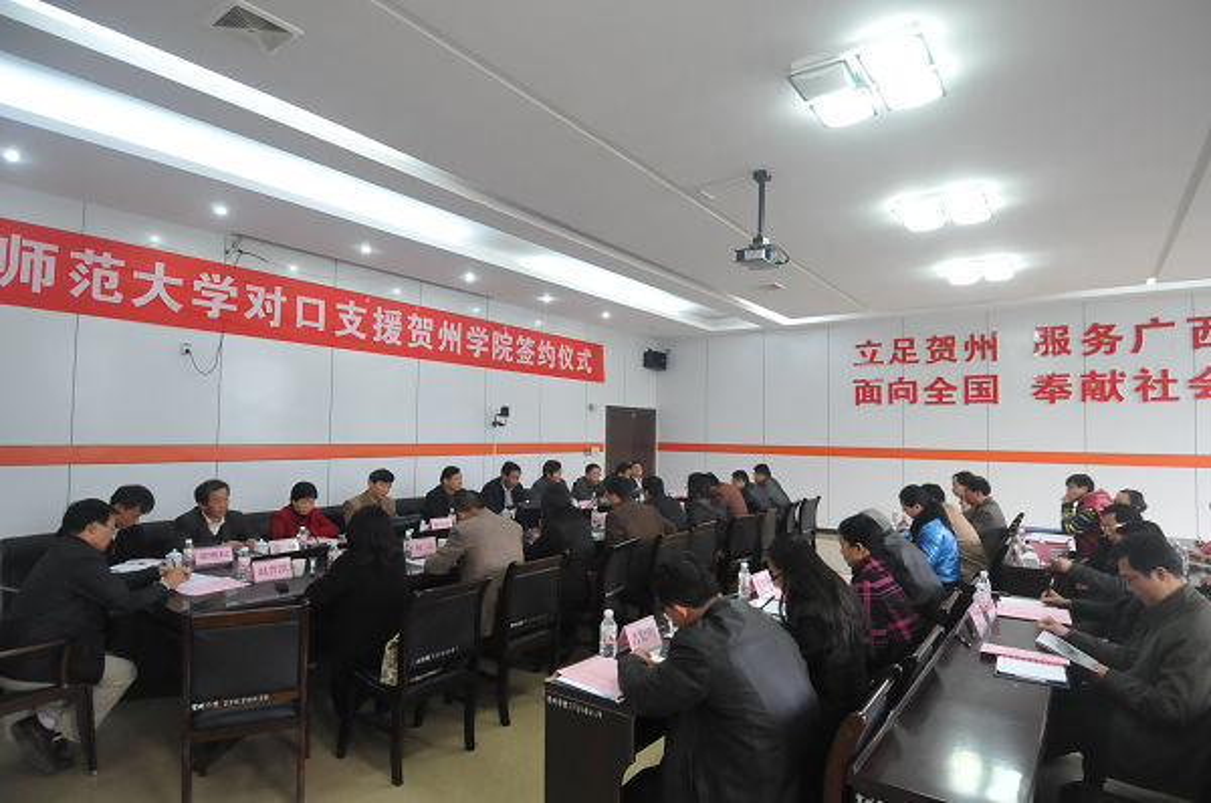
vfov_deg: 67.2
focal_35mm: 18
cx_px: 606
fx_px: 605
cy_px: 402
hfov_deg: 90.1
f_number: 4
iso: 1600
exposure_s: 1/60
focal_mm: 12
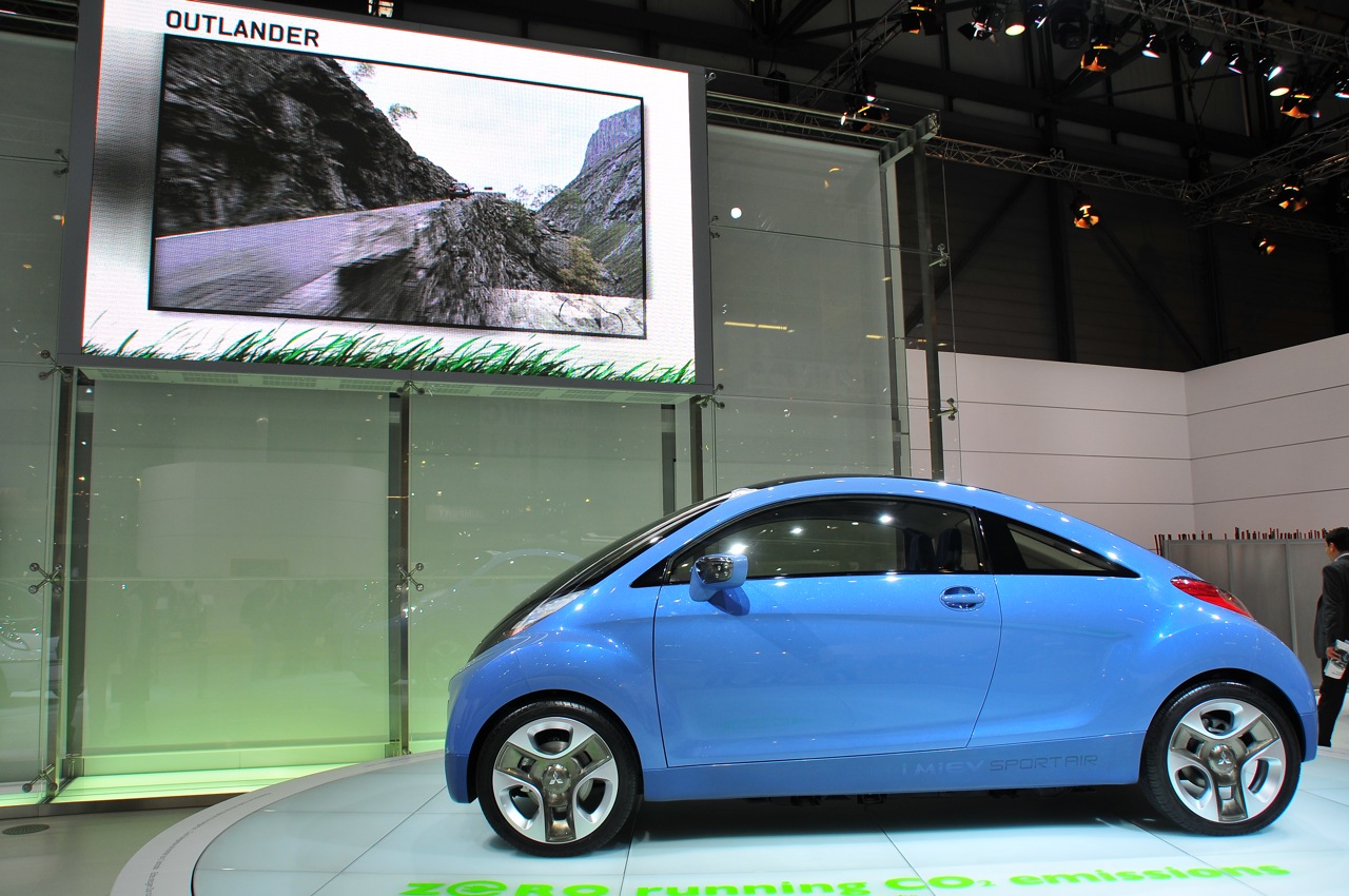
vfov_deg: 47.8
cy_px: 448
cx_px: 674
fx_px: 1010
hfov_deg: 67.4
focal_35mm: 27
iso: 200
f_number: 5.6
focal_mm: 18
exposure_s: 1/125
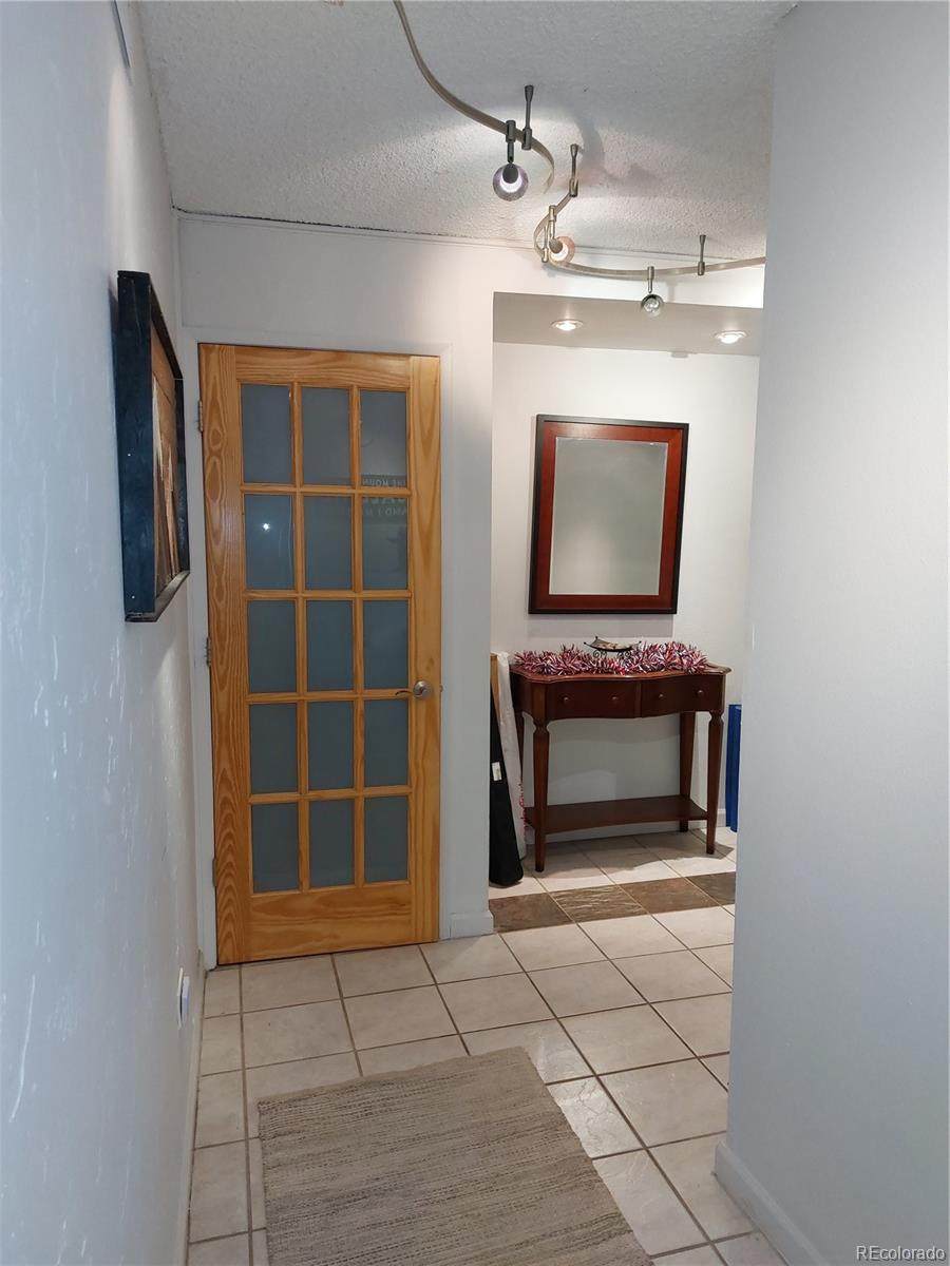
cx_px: 475
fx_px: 878
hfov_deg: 56.8
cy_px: 633
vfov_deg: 71.6
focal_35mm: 24
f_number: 1.8
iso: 320
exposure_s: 1/120
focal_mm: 5.23
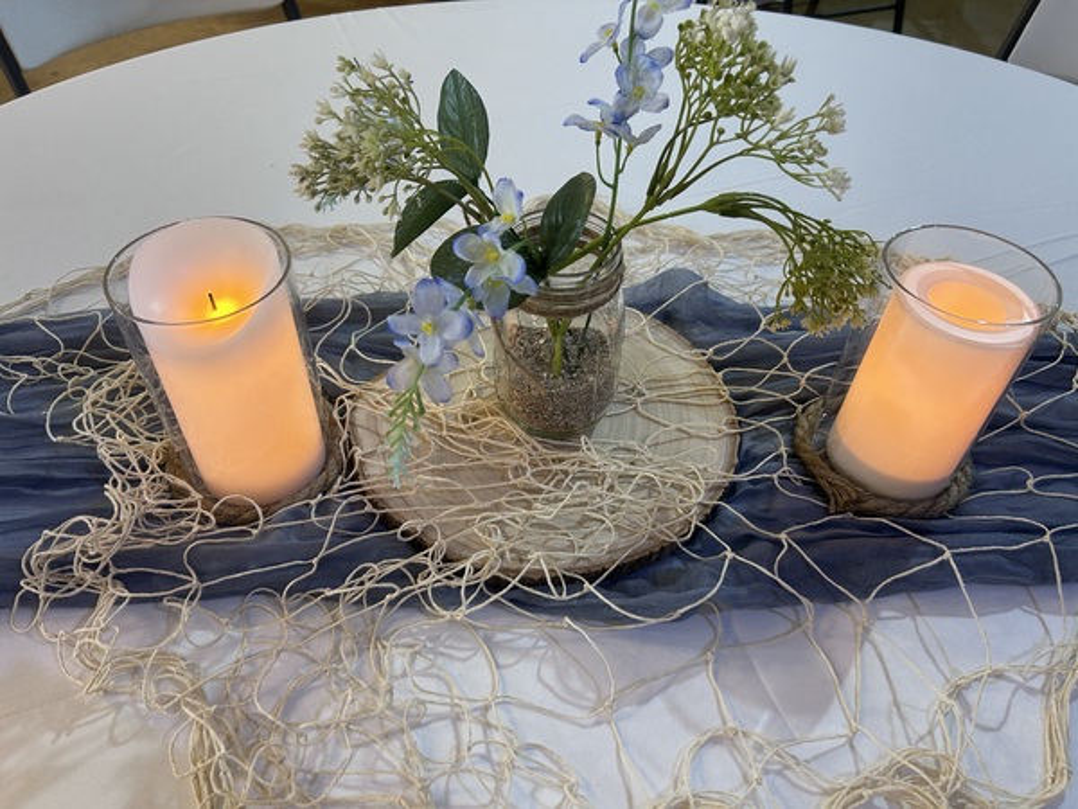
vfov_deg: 53.1
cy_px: 404
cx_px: 539
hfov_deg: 67.3
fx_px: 810
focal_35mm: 26
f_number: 1.5
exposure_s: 1/60
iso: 100
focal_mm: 5.7
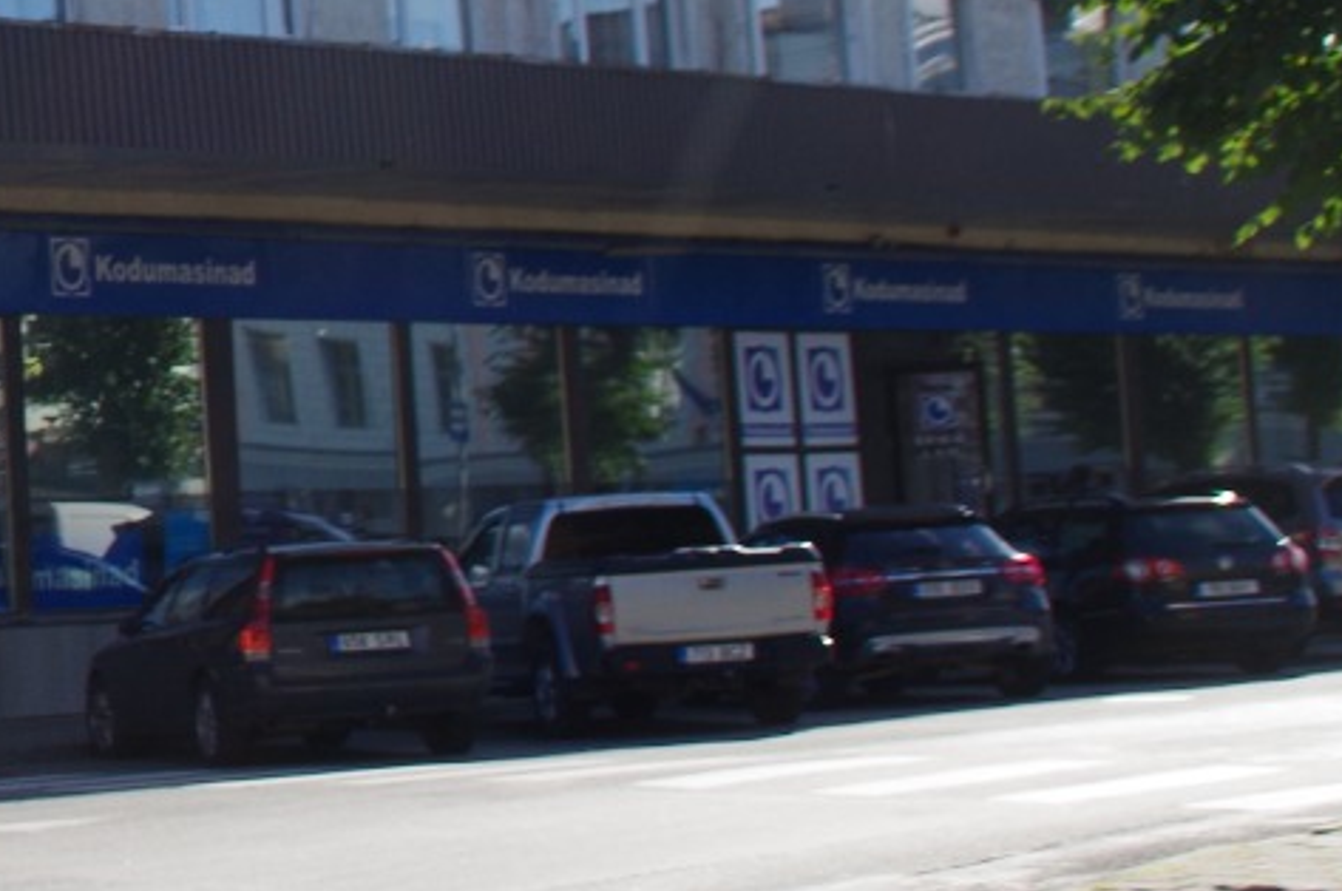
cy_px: 23
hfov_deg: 15.0
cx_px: -814
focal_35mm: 124
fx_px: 4616
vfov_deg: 10.9
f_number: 8
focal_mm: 24
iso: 200
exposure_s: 1/400
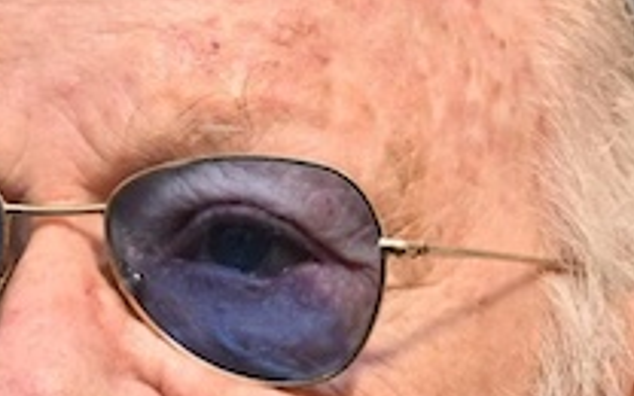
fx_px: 10644
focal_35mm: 616
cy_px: 765
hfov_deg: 3.4
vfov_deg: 2.1
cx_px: -216
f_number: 5
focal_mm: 105
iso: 1400
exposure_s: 1/250
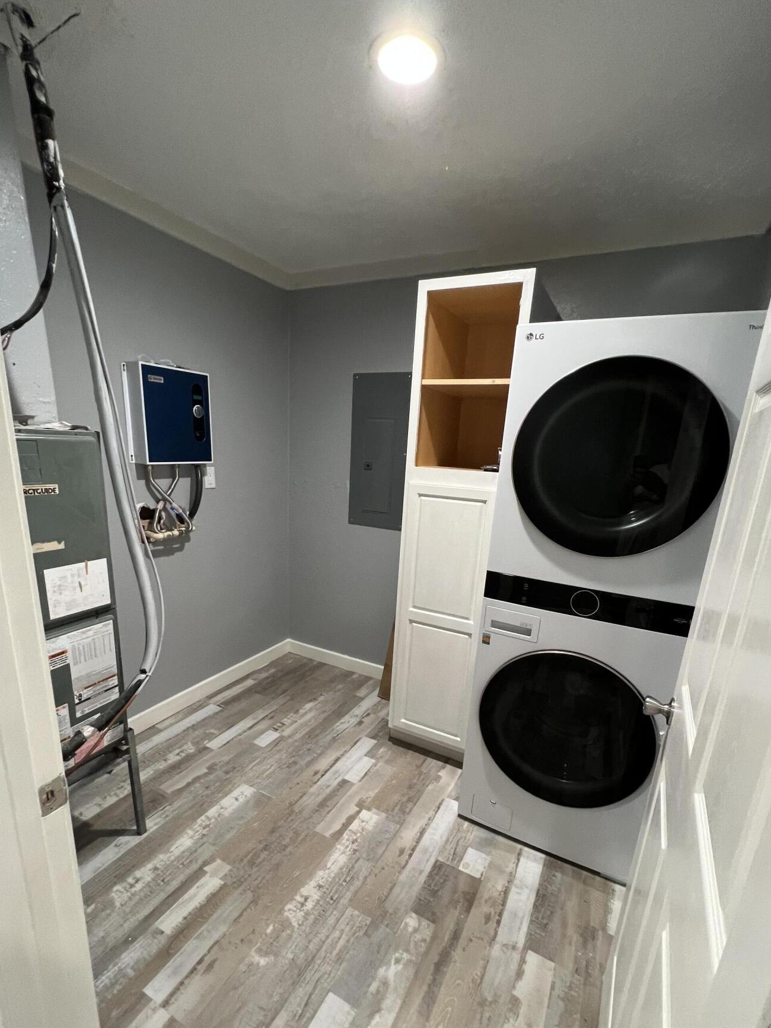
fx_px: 445
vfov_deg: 97.6
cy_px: 581
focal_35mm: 15
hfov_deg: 81.7
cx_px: 380
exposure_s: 1/60
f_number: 1.8
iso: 250
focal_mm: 1.57
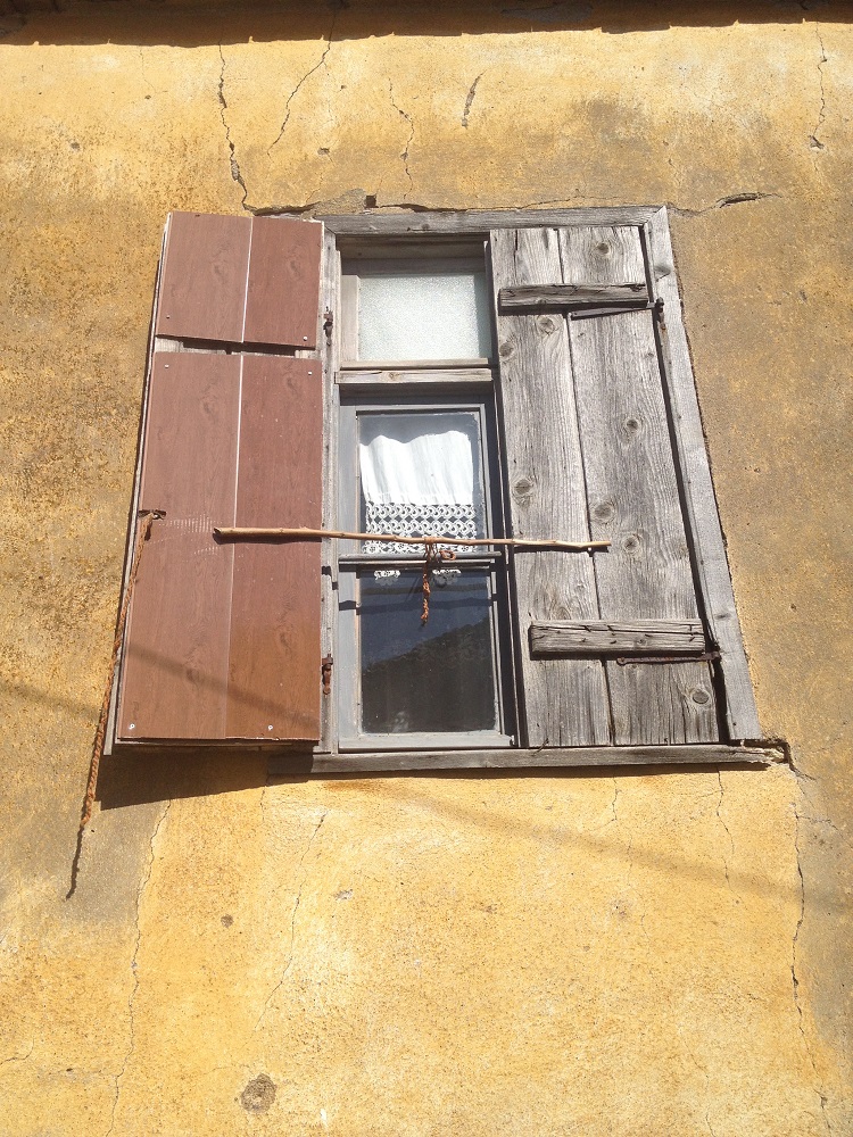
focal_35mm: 35
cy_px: 568
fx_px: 1150
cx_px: 426
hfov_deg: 40.7
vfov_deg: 52.6
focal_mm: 4.28
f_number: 2.4
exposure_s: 1/2632
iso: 50
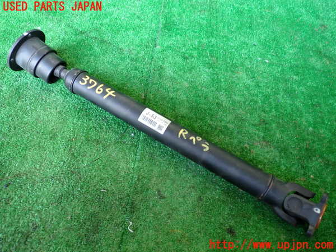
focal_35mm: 30
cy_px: 126
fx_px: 291
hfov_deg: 60.0
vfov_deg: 46.8
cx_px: 168
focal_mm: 5.4
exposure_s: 1/30
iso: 400
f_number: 2.3
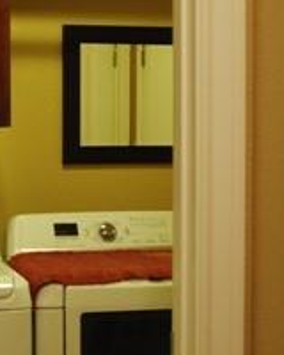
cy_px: 197
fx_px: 946
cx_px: -2
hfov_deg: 16.7
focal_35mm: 90
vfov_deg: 21.3
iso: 400
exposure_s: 1/15
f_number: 3.8
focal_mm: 20
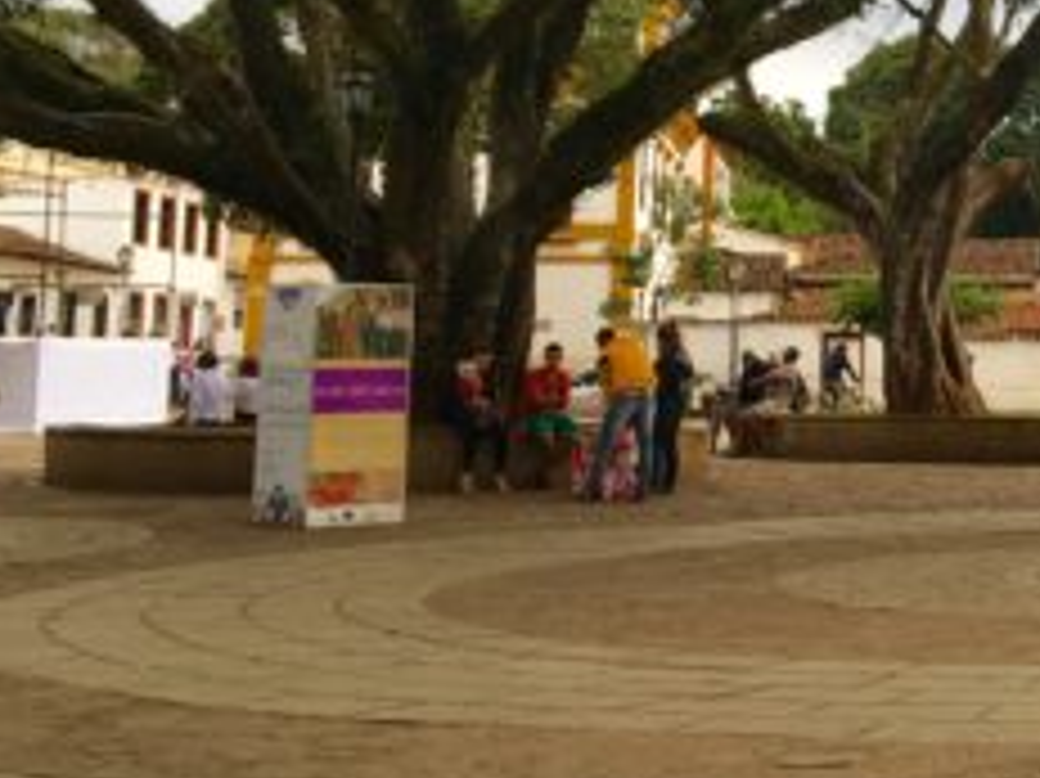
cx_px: 1175
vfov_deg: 18.7
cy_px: 128
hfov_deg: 23.3
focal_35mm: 78
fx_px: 2342
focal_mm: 4.15
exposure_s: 1/120
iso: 25
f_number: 2.2
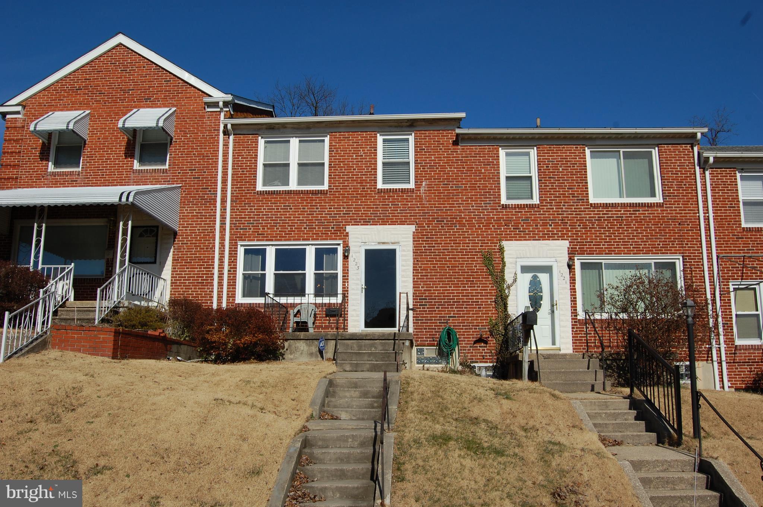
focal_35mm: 30
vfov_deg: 43.5
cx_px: 382
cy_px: 254
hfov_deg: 62.0
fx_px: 635
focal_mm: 20
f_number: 11
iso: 200
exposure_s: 1/500
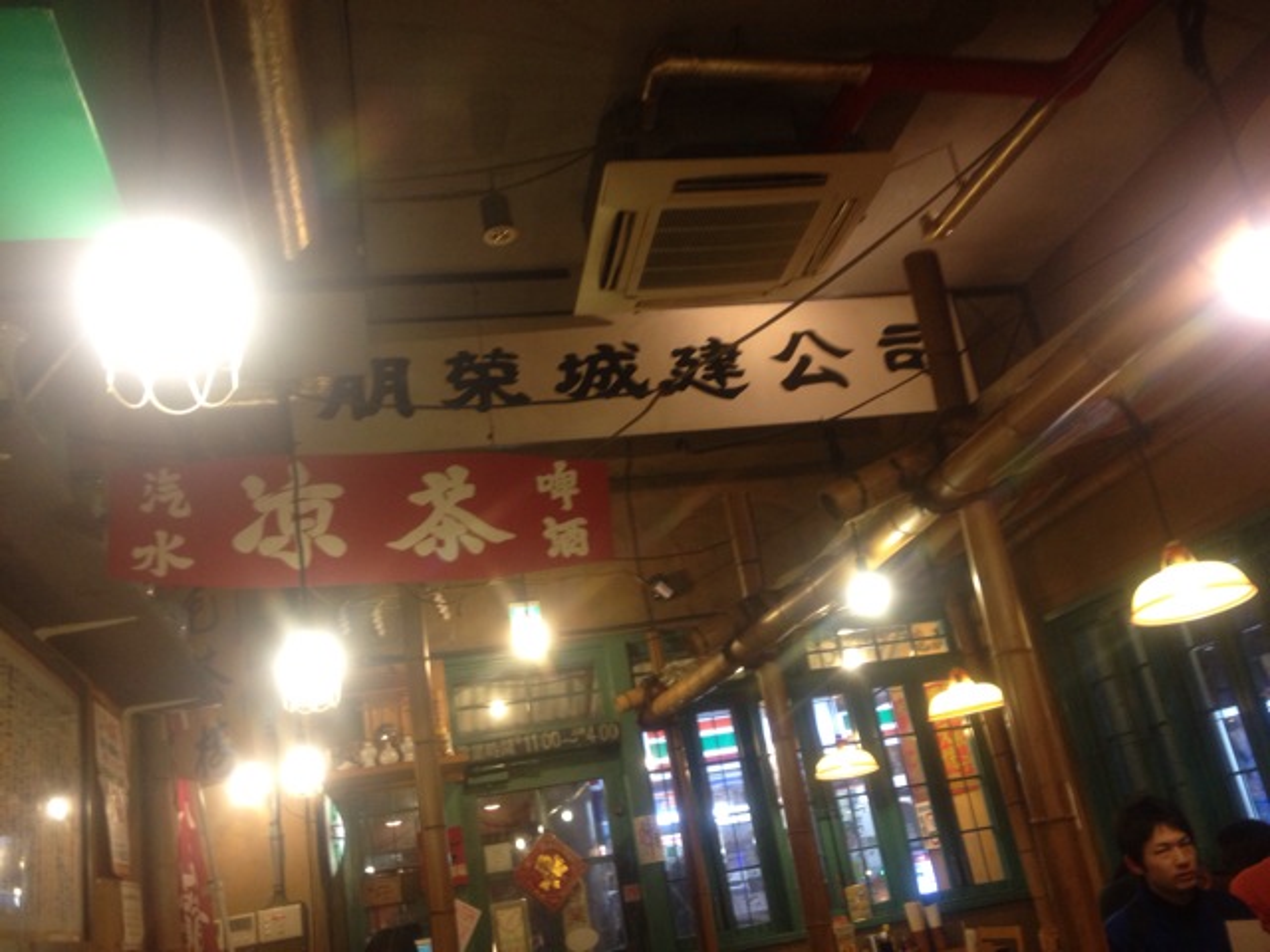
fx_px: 1284
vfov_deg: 40.7
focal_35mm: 35
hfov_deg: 52.6
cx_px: 635
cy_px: 476
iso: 125
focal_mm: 4.28
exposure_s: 1/20
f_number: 2.4
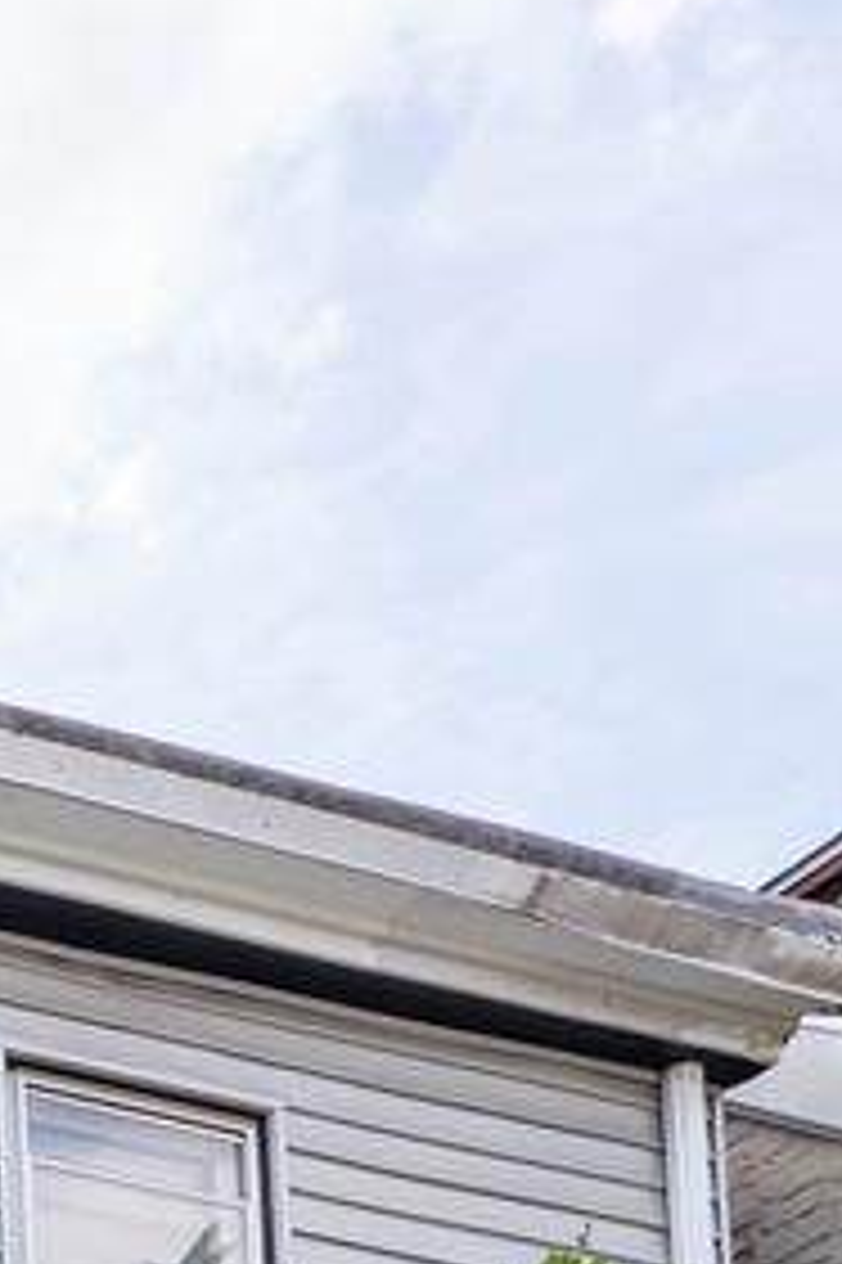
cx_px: -480
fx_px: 2705
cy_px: 2213
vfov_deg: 20.0
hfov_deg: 16.0
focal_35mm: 77
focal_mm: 20
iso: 250
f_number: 10
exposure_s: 1/100
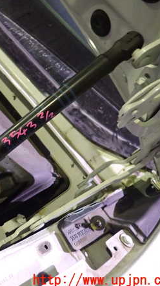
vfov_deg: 54.0
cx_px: -15
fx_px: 280
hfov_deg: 29.0
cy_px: 143
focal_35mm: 37
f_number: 2
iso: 800
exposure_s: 1/20
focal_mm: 4.5
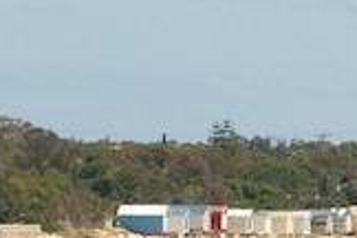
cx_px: 549
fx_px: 4679
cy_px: 262
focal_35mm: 472
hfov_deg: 4.3
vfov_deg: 2.9
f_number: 10
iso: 250
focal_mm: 85
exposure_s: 1/400
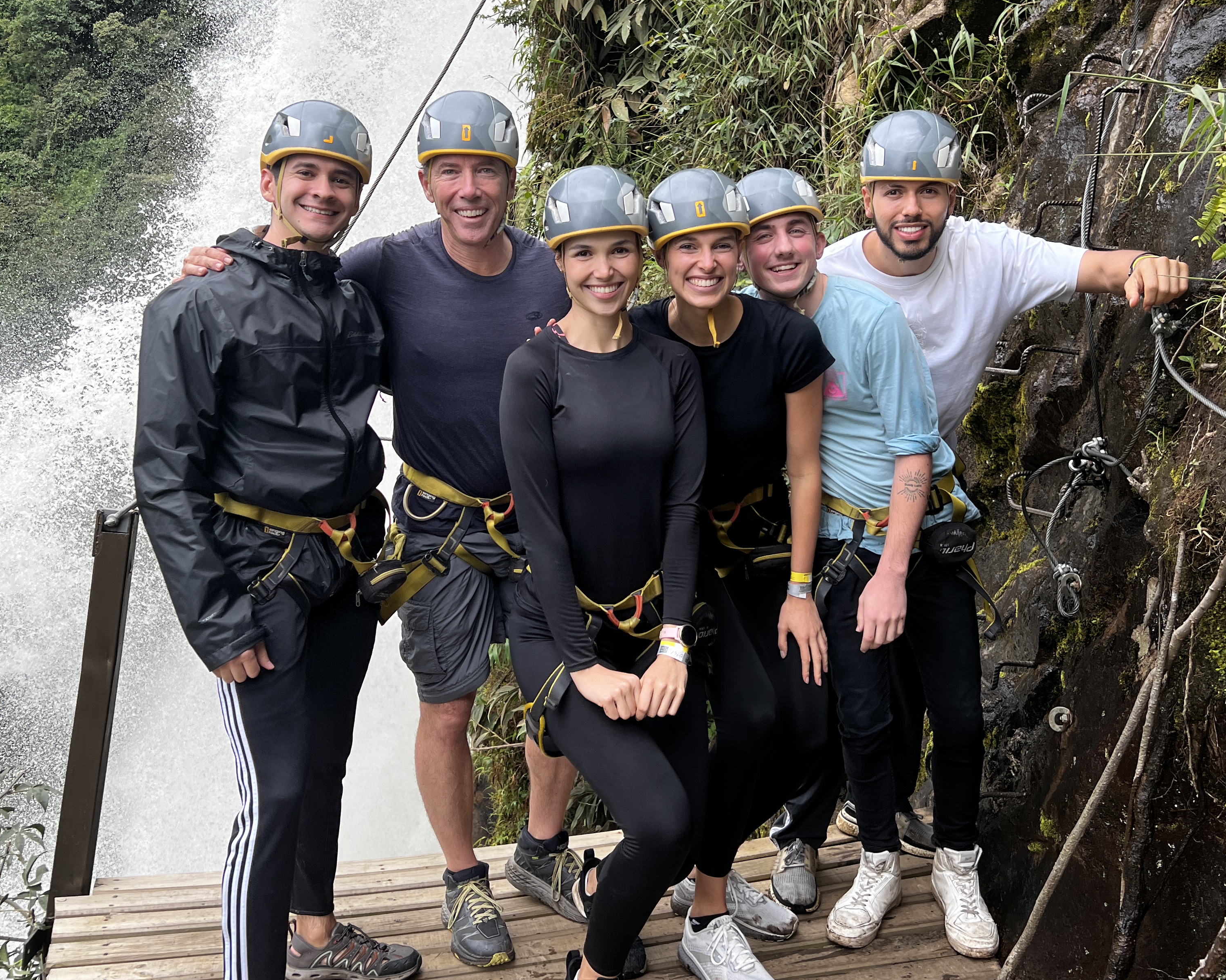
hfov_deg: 52.8
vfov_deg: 43.1
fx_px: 1234
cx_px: 613
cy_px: 376
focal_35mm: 34
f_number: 1.5
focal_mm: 5.7
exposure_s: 1/696
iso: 50
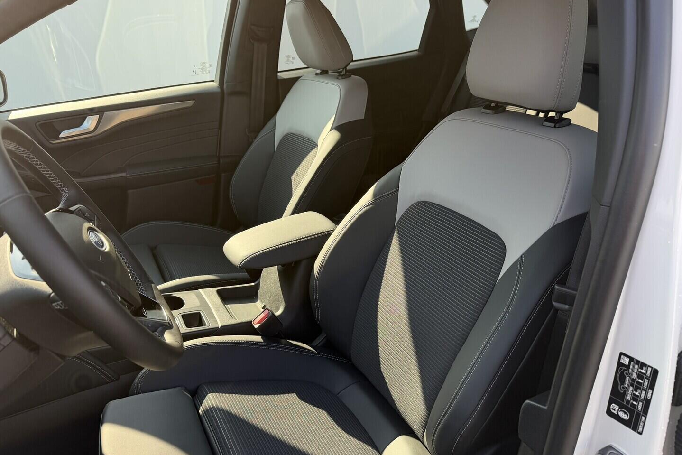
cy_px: 211
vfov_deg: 51.3
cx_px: 341
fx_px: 474
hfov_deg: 71.5
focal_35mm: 25
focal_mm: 6.76
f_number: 1.78
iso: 100
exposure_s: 1/521
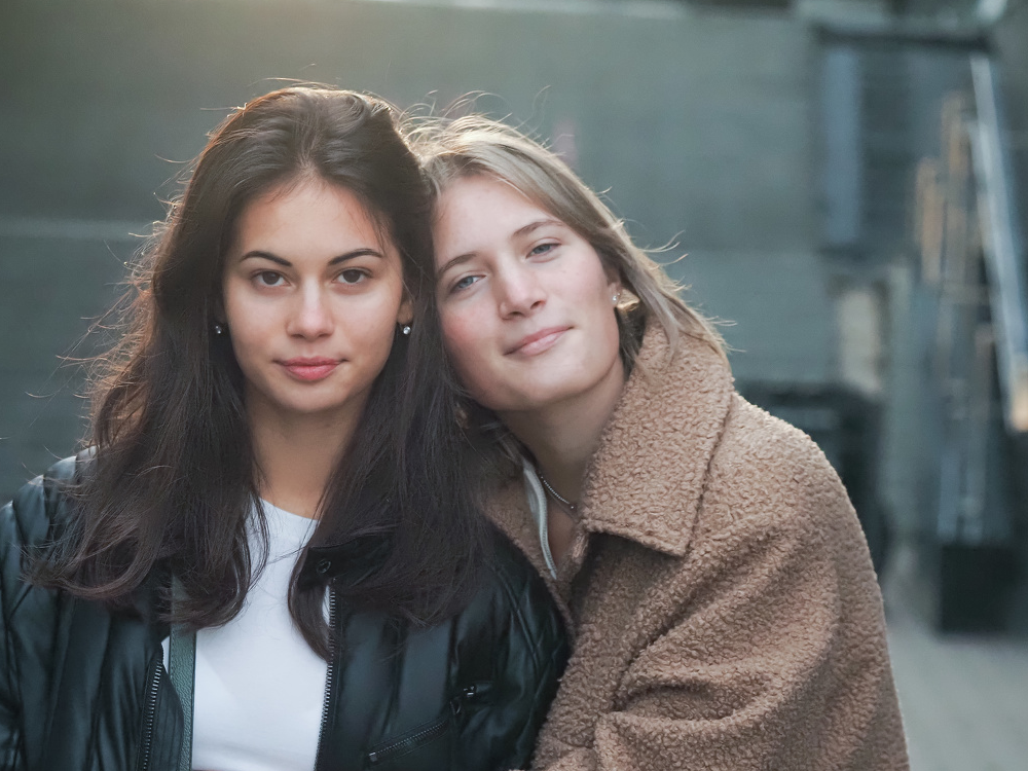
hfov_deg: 11.8
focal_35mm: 168
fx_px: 4989
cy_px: 524
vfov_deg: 8.8
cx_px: 386
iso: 1600
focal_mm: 60
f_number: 2.8
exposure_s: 1/1600
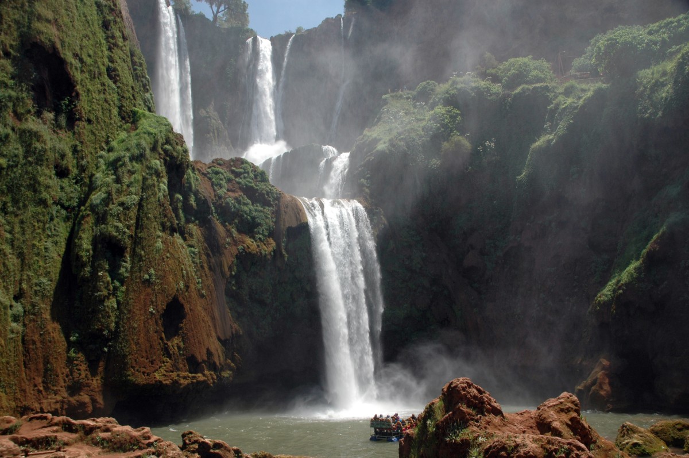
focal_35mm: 27
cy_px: 229
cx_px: 344
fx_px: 516
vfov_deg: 47.8
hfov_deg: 67.4
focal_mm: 18
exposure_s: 1/90
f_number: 9.5
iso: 200
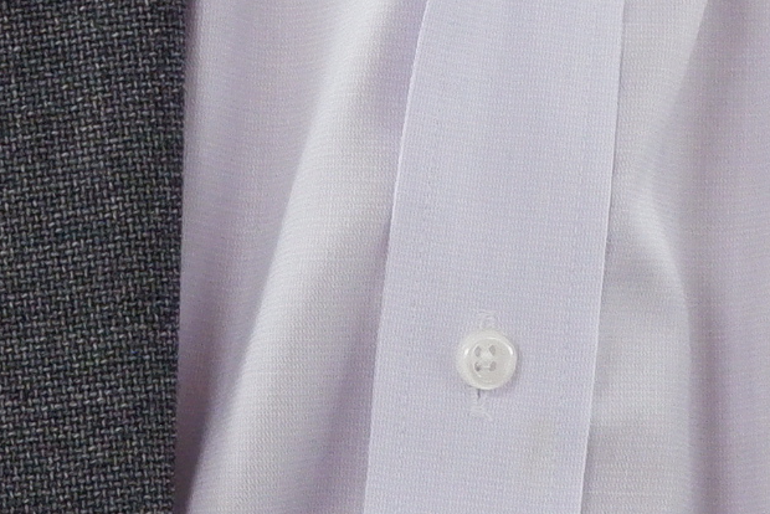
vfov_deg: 3.3
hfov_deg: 5.0
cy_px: -963
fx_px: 8773
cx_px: 791
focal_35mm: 410
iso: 1250
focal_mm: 40.2
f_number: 5.3
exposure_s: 1/85
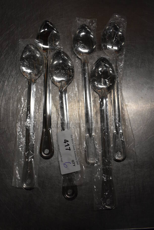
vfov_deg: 61.9
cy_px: 115
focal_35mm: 30
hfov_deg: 43.7
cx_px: 77
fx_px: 192
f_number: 3.5
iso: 720
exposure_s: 1/250
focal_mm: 20
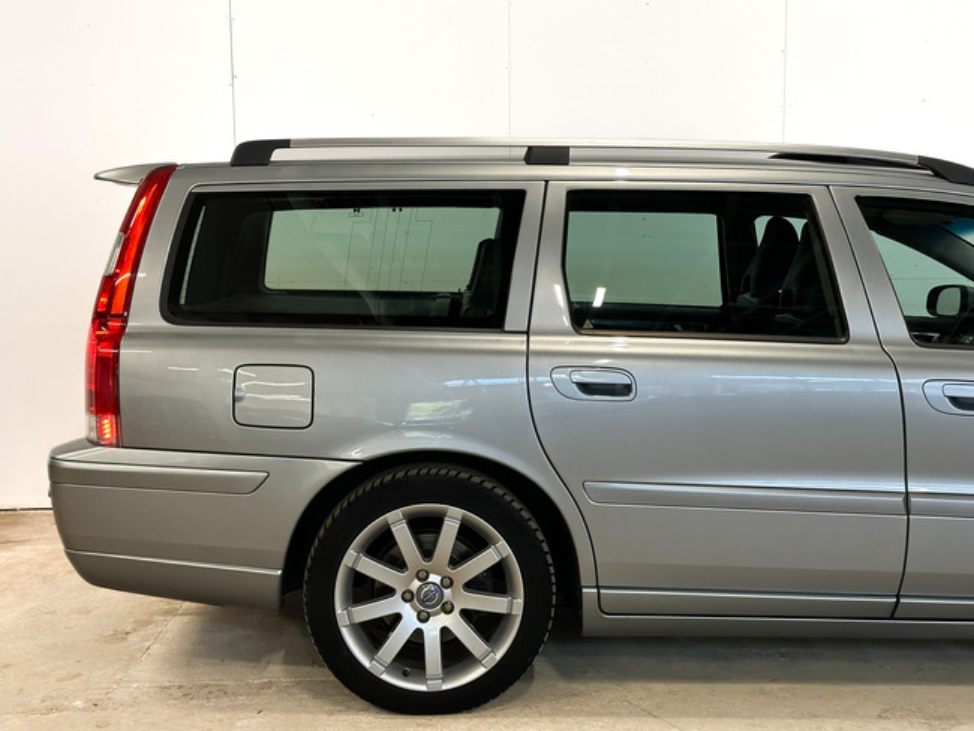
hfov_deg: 39.6
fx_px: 1351
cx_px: 487
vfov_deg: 30.3
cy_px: 366
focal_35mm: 48
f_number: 1.8
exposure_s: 1/50
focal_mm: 6.86
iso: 125
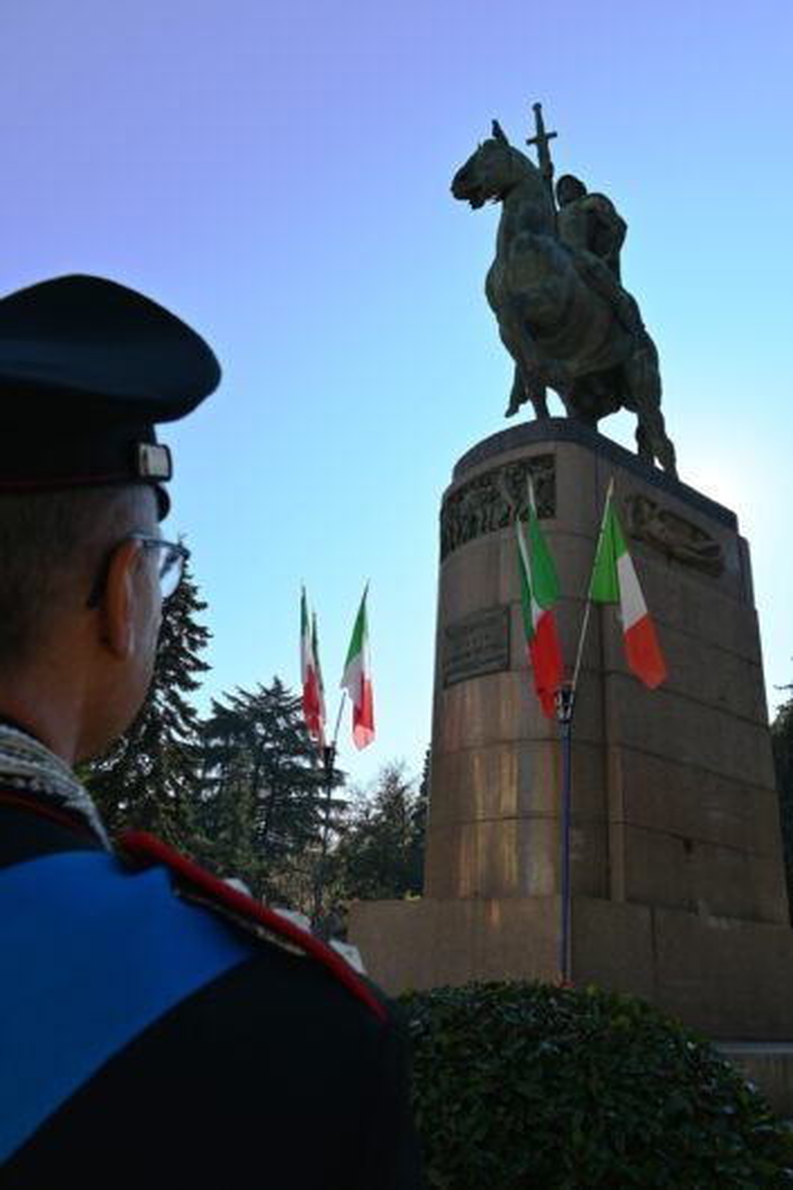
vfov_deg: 67.4
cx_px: 396
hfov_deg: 47.9
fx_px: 893
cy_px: 595
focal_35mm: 27
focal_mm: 18
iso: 100
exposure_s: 1/250
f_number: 8
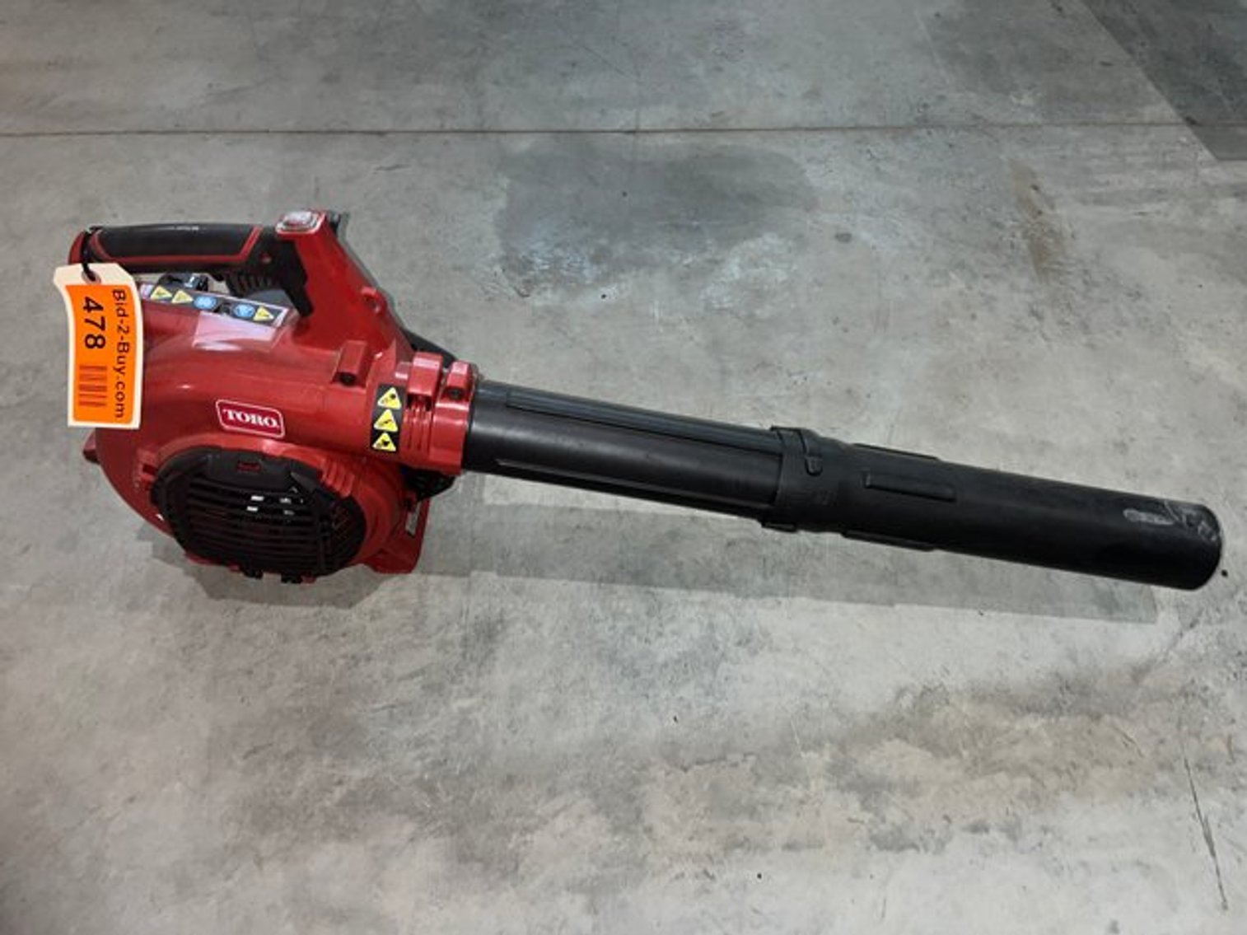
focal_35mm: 26
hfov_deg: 67.3
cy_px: 468
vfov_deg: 53.1
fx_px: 936
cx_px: 624
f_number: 1.6
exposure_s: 1/8
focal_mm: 5.1
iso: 80
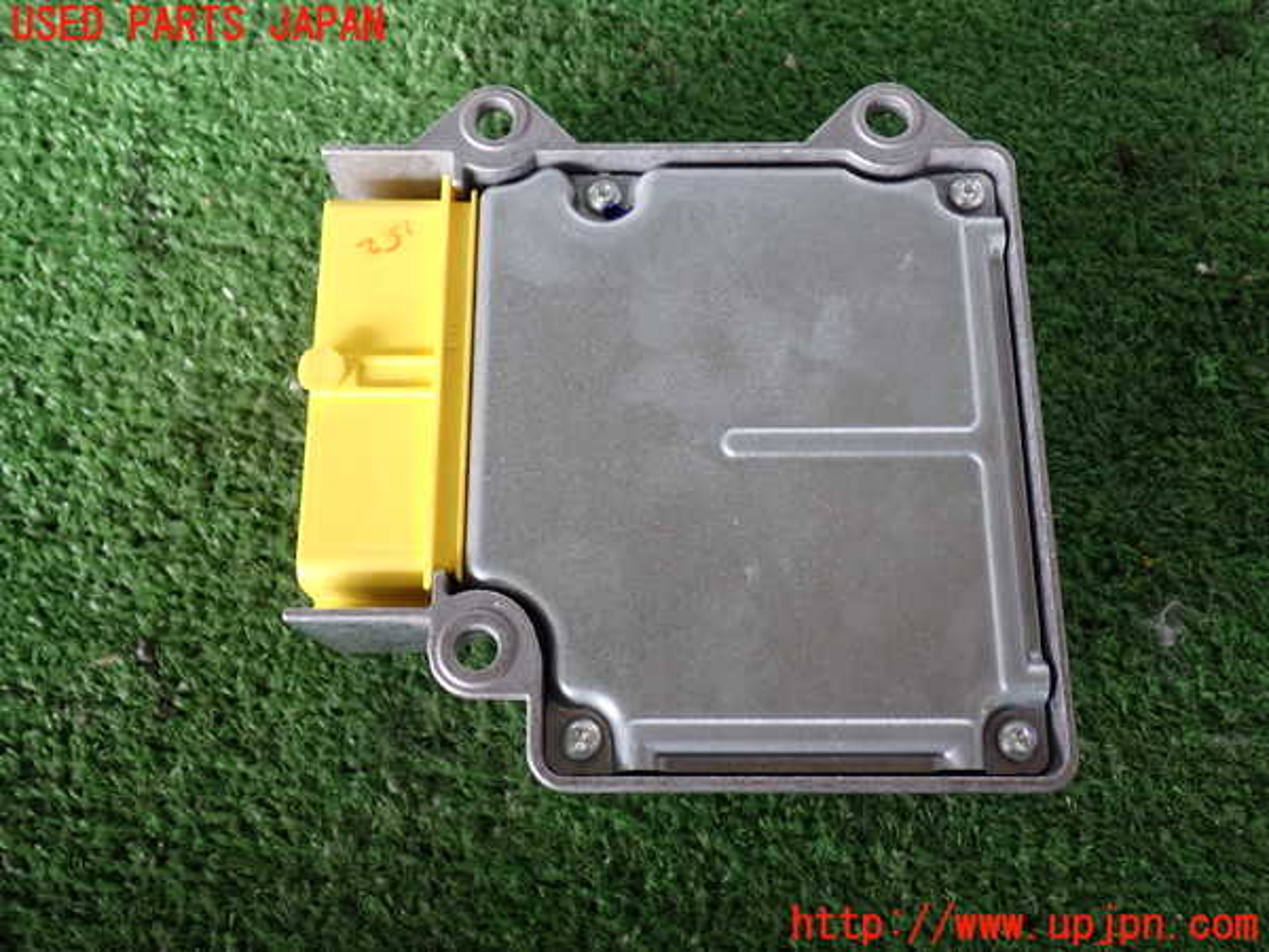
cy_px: 476
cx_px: 634
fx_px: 1320
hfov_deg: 51.4
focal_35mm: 36
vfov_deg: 39.7
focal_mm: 6.37
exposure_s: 1/50
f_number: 2.5
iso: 200
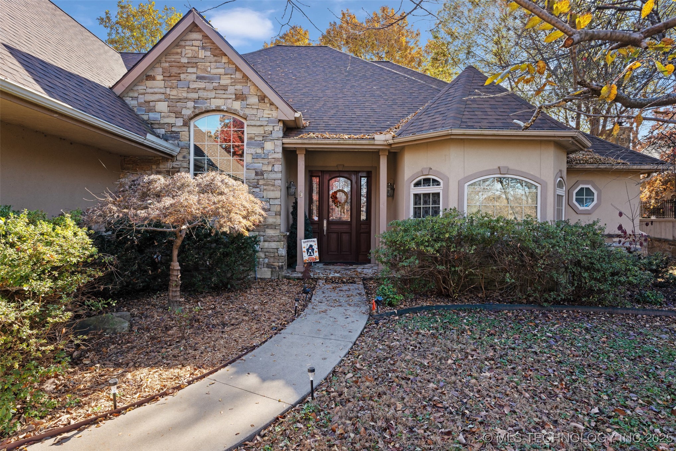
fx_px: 347
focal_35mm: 18
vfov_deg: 65.9
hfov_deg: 88.4
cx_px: 338
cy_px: 226
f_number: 10
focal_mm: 18.5
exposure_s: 1/50
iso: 250
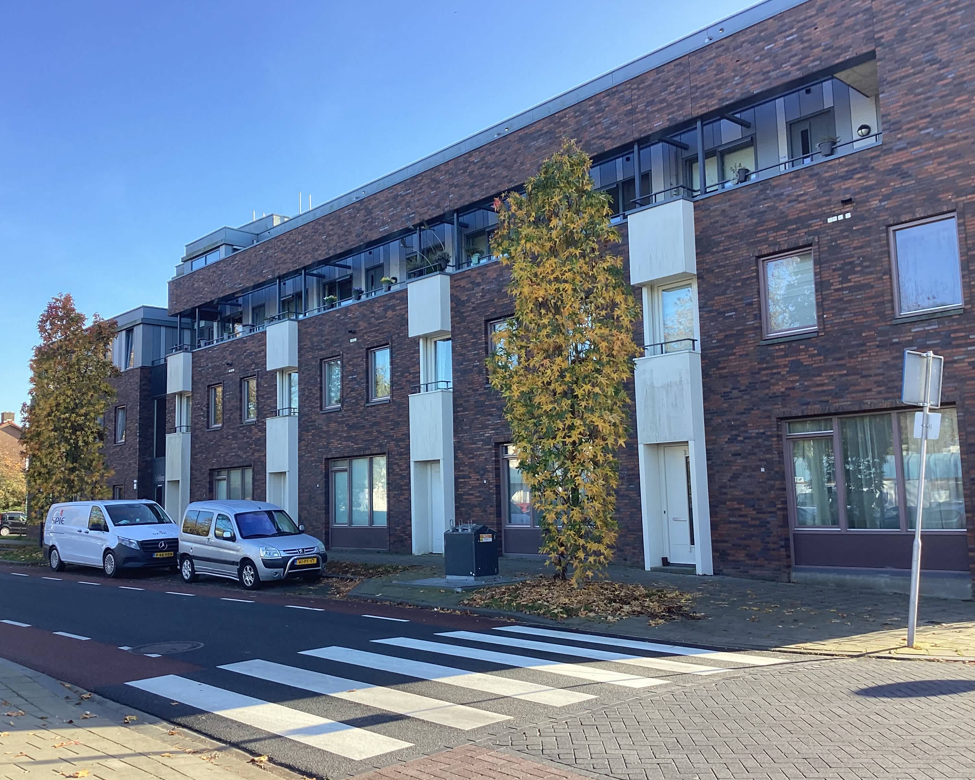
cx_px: 447
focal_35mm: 33
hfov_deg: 54.2
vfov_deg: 44.5
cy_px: 387
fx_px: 952
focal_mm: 3.3
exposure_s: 1/157
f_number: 2.4
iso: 25
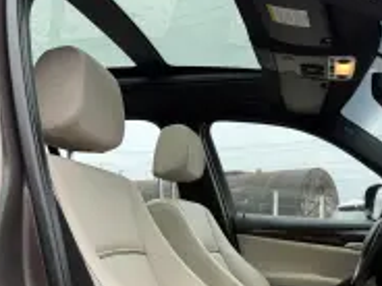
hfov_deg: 40.2
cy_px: 251
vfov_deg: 29.7
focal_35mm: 47
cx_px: 237
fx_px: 519
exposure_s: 1/141
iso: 64
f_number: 1.78
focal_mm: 6.76
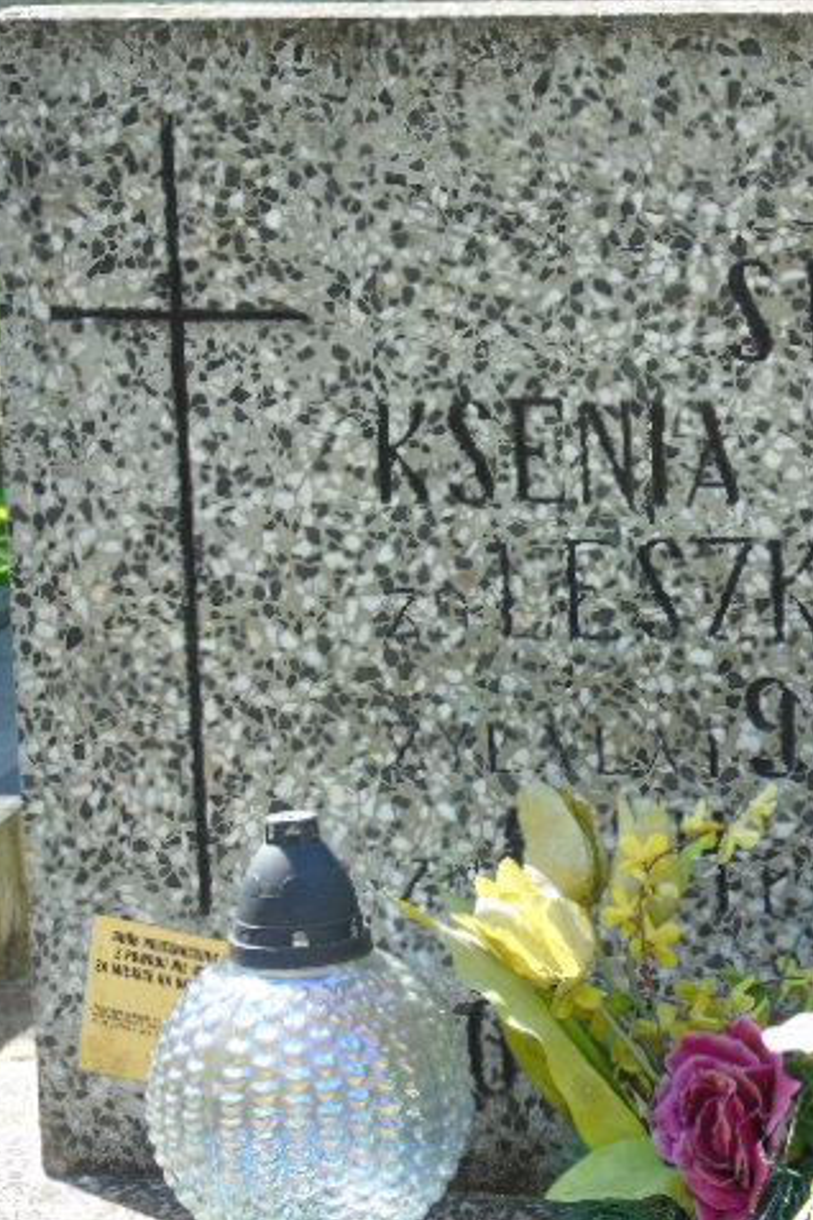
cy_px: 611
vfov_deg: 11.9
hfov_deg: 7.9
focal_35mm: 173
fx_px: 5860
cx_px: 654
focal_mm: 22
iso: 80
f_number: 4.6
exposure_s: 1/100
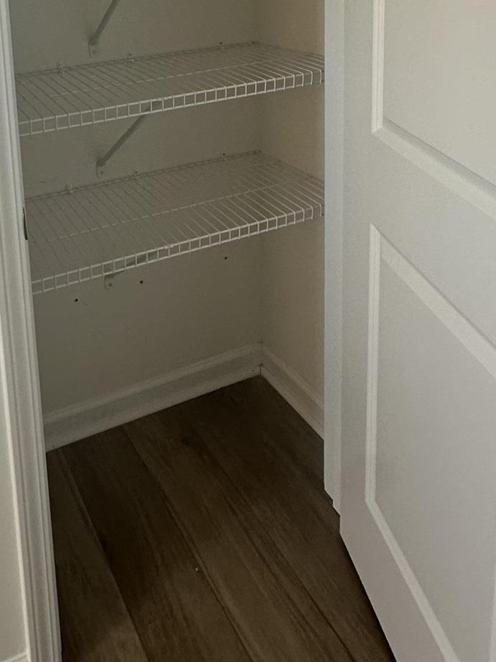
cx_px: 138
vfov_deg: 46.4
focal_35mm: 35
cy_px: 42
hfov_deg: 39.8
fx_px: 669
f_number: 2.2
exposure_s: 1/120
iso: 160
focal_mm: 2.22
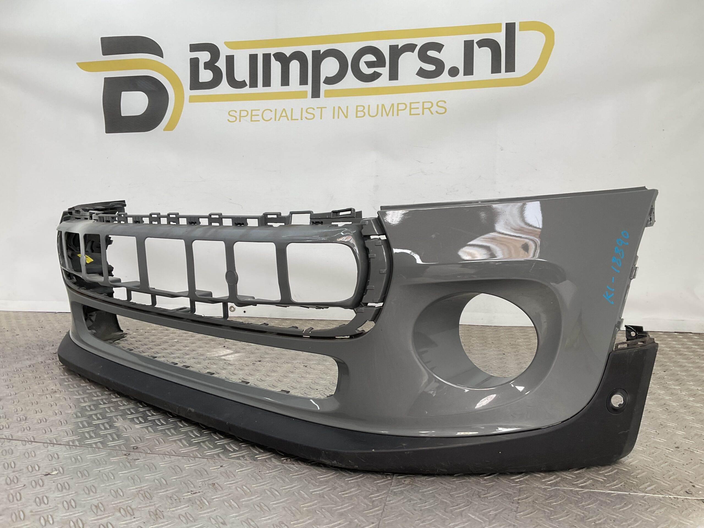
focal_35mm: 29
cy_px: 264
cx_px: 352
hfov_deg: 61.7
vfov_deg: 48.2
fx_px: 590
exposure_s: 1/151
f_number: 1.8
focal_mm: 3
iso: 16
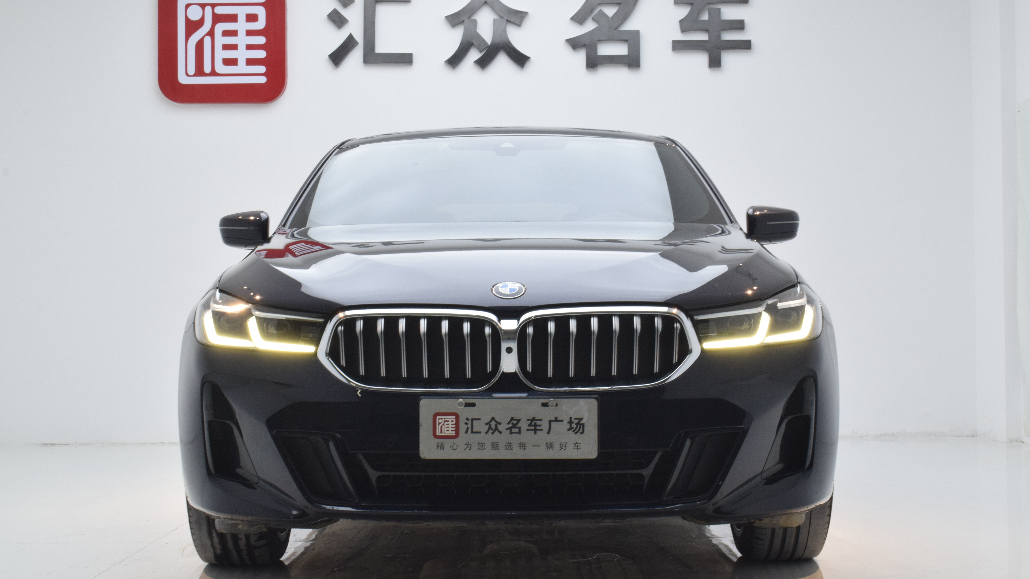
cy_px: 287
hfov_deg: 36.6
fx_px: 1557
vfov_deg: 21.1
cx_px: 516
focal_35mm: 57
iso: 1000
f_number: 22
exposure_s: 1/13
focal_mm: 36
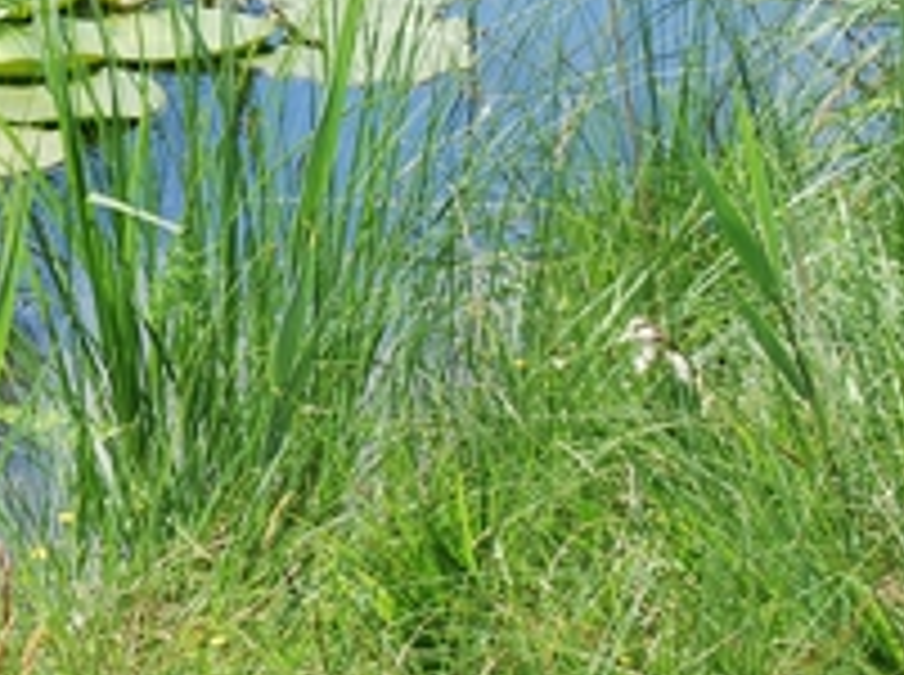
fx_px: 6190
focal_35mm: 237
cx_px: -130
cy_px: 146
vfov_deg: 6.2
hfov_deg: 8.3
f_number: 10
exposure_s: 1/200
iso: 200
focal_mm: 55
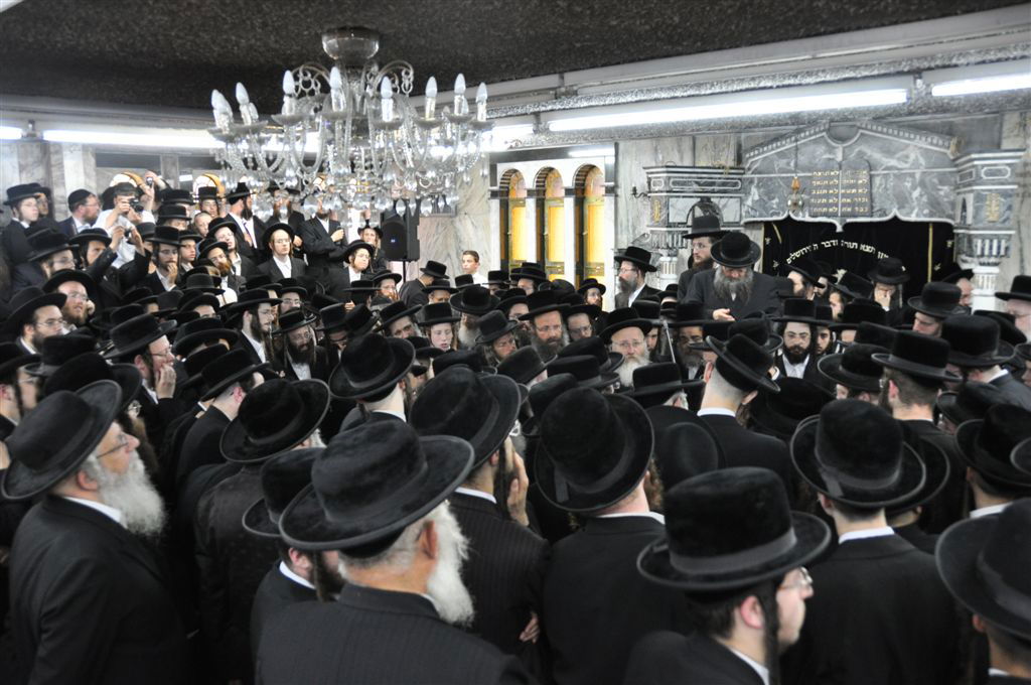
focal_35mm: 30
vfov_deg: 43.5
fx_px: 858
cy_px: 342
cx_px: 516
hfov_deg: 62.0
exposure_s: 1/40
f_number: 3.5
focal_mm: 20
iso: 800
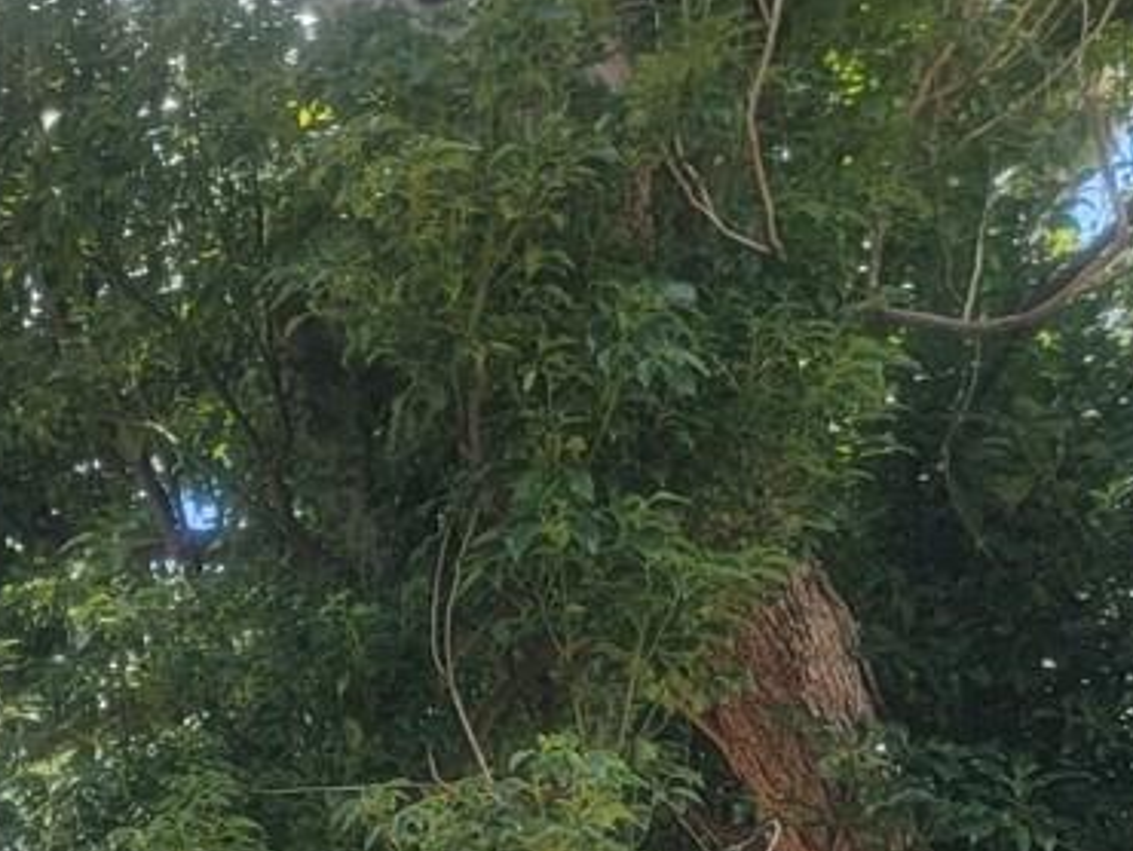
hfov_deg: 16.0
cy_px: 1512
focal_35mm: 108
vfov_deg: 12.6
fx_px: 3537
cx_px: -781
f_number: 1.8
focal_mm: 7
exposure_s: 1/364
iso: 20
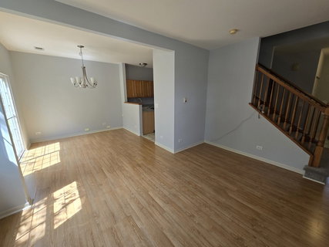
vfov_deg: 89.9
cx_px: 164
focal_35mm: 13
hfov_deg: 106.2
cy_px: 124
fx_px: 124
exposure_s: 1/142
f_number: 2.2
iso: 50
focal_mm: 2.2
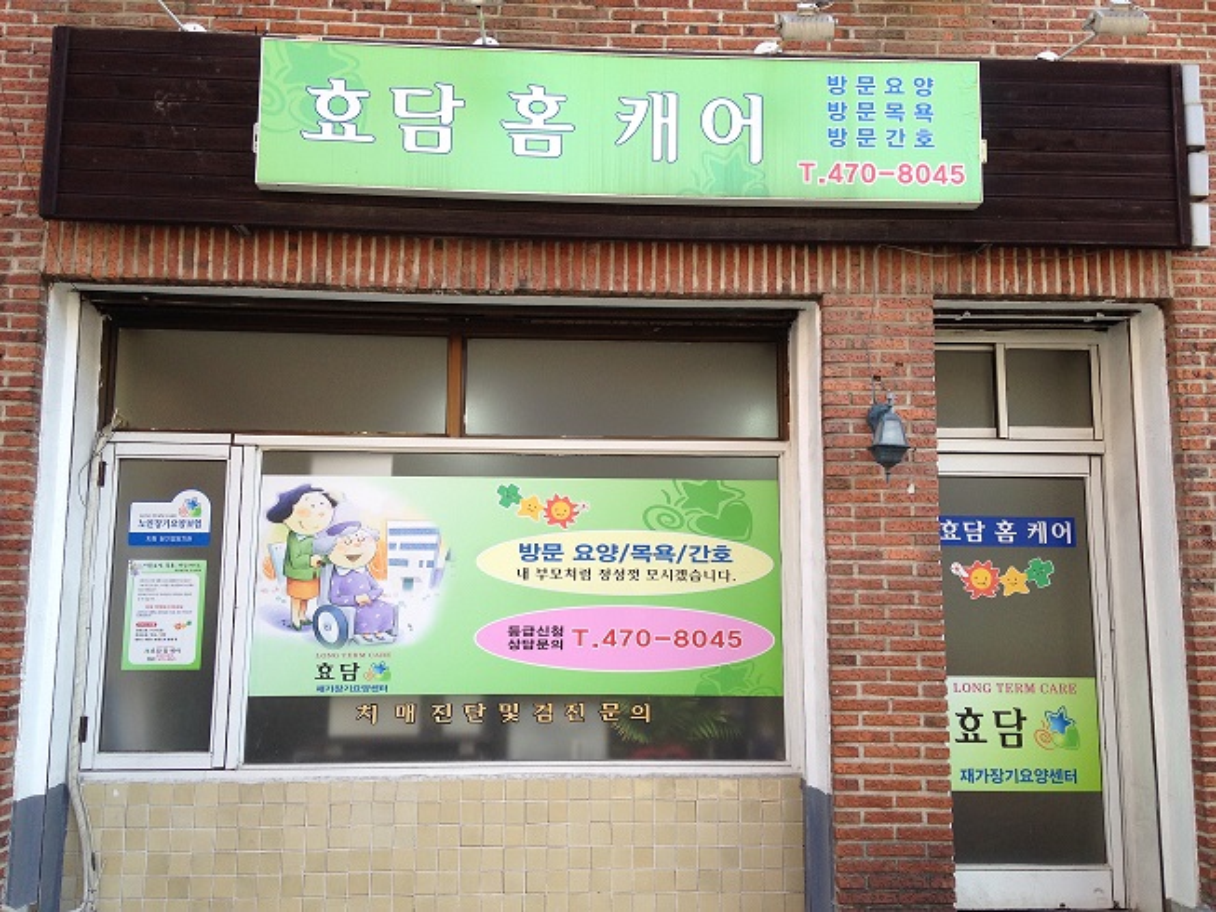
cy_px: 456
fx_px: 1159
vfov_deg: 43.0
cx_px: 608
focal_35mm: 33
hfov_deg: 55.3
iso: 50
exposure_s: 1/153
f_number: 2.4
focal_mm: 4.12
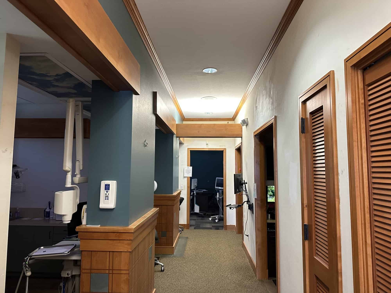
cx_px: 196
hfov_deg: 71.6
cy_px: 146
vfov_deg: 56.8
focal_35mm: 24
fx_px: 271
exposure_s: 1/60
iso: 400
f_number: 1.78
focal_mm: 6.86
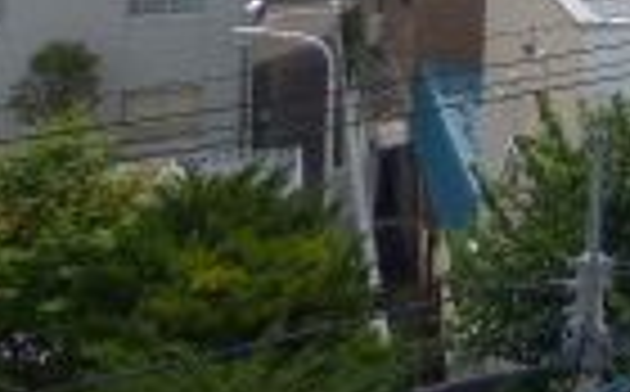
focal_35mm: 97
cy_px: -491
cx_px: 1044
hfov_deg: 18.1
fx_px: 1663
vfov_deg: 11.5
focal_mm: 3.58
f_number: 2.8
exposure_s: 1/2000
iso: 100
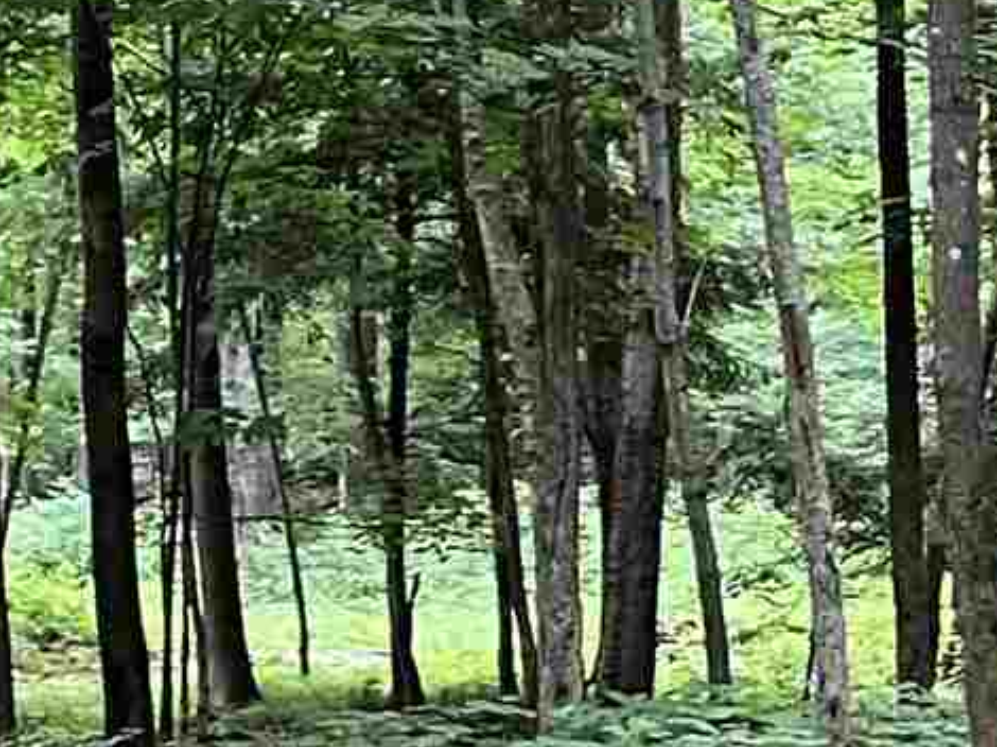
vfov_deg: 8.7
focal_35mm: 170
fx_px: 4894
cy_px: 514
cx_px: 520
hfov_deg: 11.6
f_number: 1.5
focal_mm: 5.7
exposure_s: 1/60
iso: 320
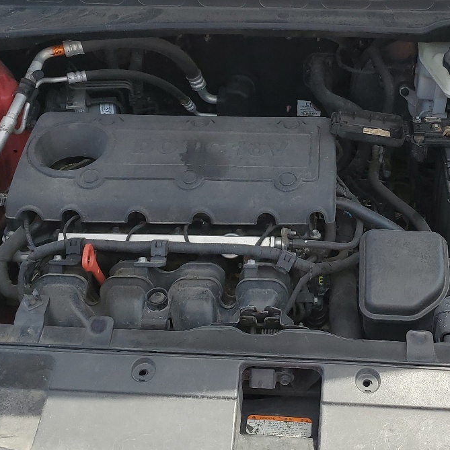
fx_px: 809
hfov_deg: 30.9
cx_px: 296
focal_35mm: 55
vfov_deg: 31.0
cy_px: 176
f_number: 1.5
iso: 50
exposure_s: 1/1667
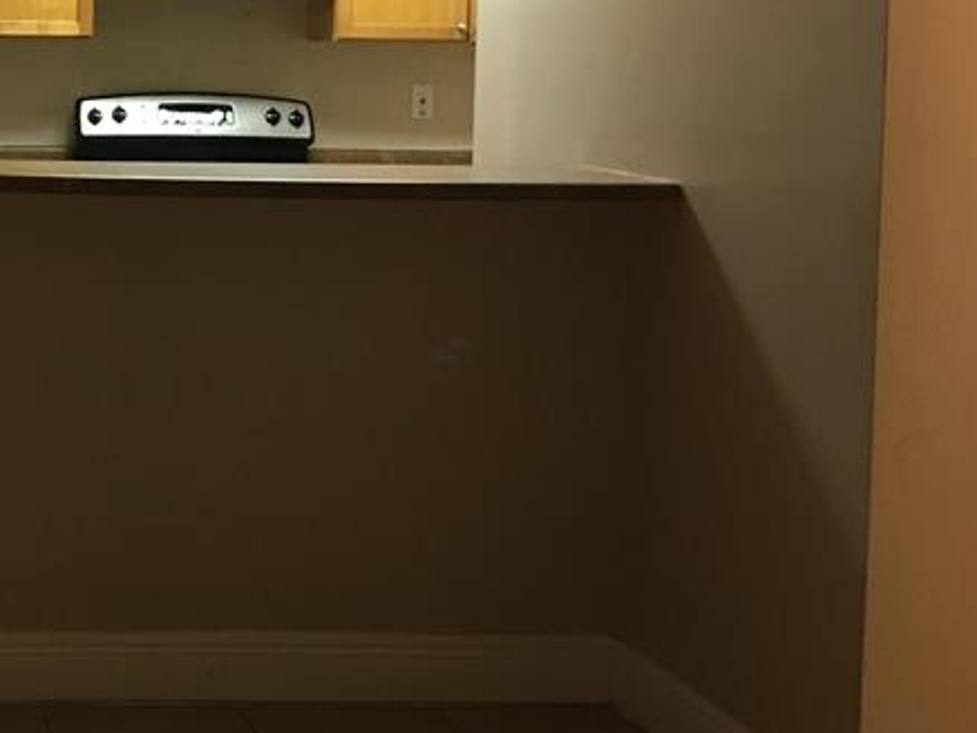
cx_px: -143
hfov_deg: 26.0
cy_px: 159
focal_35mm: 68
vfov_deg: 21.4
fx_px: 1920
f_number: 2.2
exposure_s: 1/15
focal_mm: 4.15
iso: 80
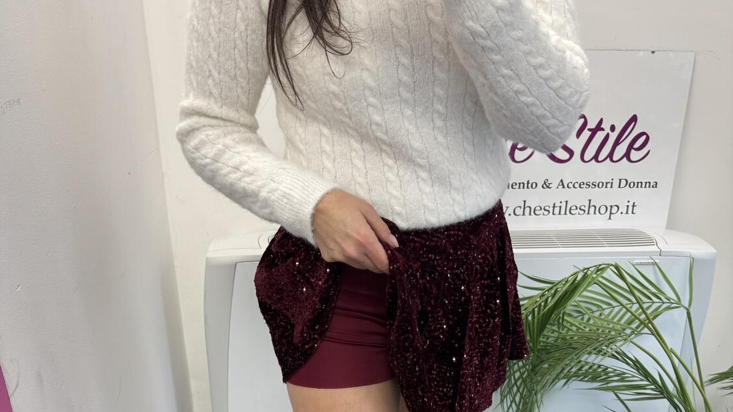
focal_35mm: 35
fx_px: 680
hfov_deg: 56.6
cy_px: 392
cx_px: 366
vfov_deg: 31.6
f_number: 1.78
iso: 160
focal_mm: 6.76
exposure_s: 1/100
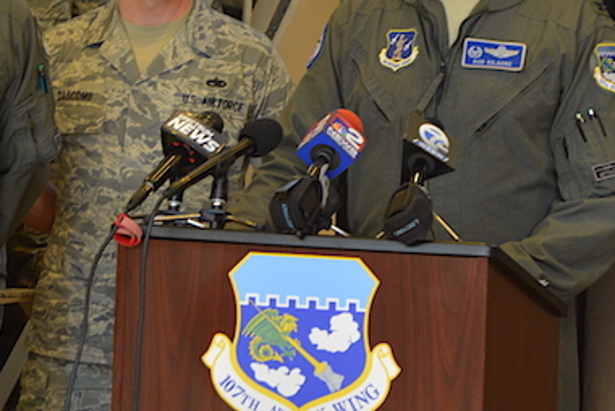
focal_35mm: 195
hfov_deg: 10.5
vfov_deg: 7.0
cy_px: -45
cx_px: 414
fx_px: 3337
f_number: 5.6
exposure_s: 1/40
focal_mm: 55
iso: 800
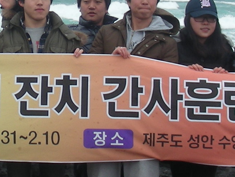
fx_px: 1107
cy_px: -6
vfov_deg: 9.0
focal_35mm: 163
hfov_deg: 12.0
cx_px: 20
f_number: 4
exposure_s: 1/250
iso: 50
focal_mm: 6.3
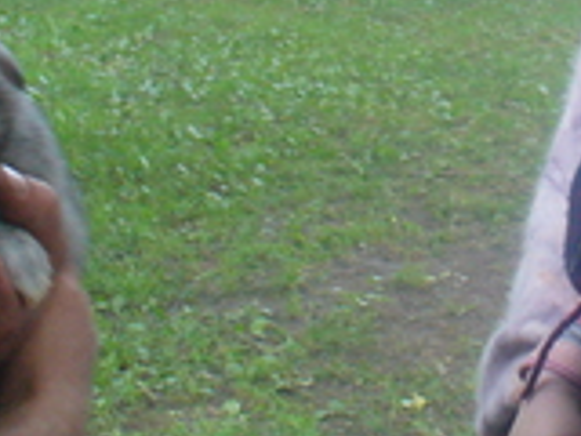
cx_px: 523
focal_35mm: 104
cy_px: 62
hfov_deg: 18.6
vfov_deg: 14.1
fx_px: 1746
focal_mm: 6.1
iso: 200
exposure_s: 1/13
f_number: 2.8
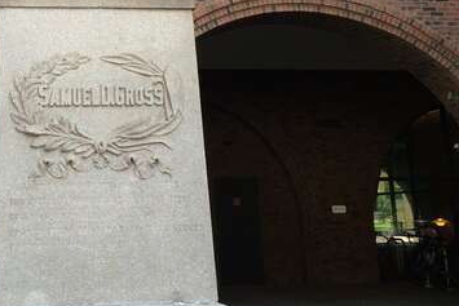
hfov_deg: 28.9
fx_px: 867
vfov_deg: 19.4
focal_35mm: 68
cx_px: 83
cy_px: -12
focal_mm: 4.15
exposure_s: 1/120
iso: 50
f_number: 2.2
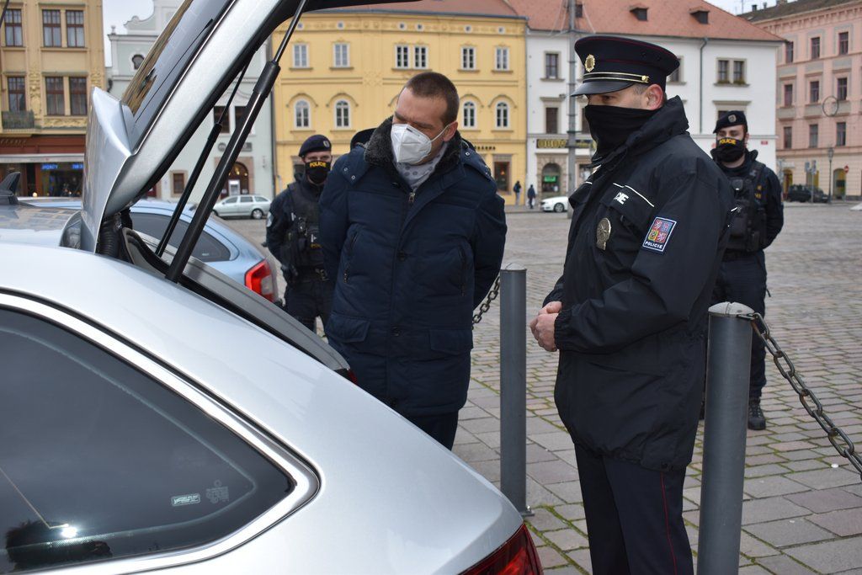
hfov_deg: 49.5
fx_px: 934
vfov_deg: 34.2
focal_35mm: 39
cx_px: 431
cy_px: 288
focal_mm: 26
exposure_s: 1/125
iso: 360
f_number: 5.6
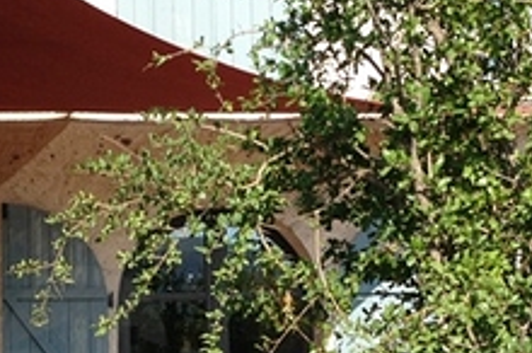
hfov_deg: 20.4
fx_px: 1476
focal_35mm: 100
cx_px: 264
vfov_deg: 13.4
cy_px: 368
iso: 50
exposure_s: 1/1130
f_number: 2.4
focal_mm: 4.13
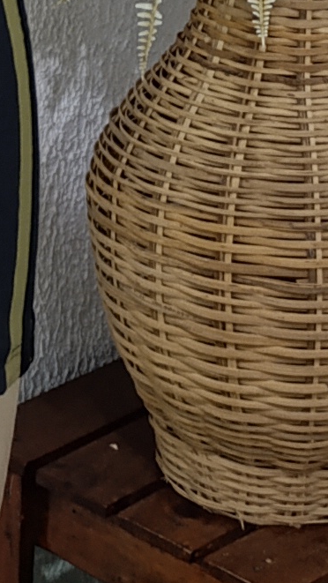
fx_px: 2396
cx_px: -457
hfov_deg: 7.3
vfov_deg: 13.6
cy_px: -55
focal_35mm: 155
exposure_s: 1/40
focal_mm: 6.14
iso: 1250
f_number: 1.6
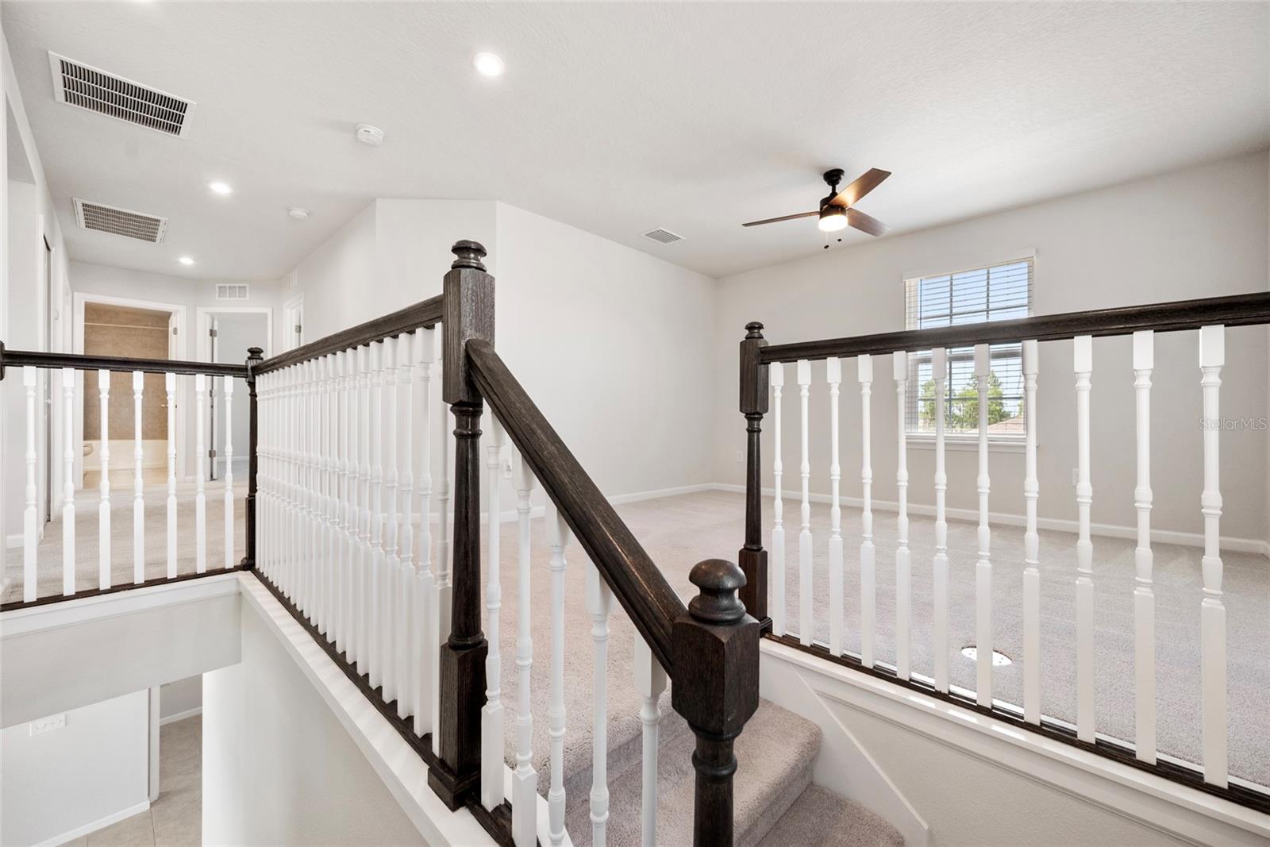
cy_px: 424
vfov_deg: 81.2
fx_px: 494
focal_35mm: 14
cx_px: 635
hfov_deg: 104.2
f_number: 6.3
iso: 250
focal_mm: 14
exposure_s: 1/40
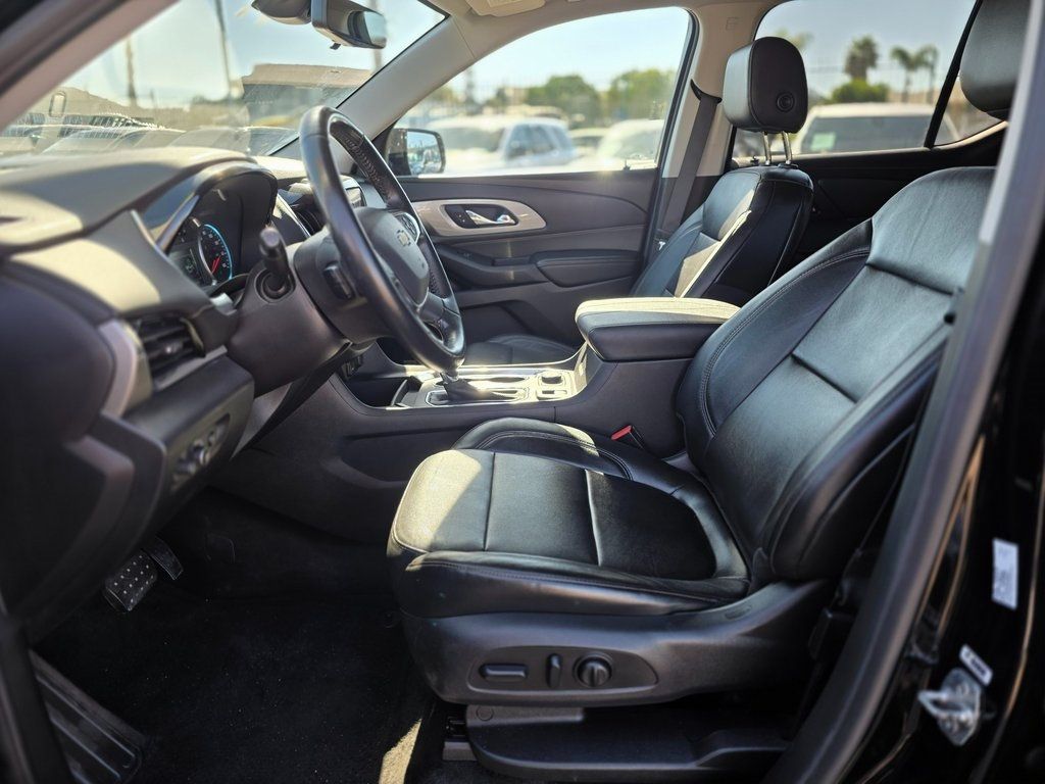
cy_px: 392
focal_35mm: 23
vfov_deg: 58.9
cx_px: 522
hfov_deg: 73.9
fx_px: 694
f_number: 1.7
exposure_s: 1/180
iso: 32
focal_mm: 6.3
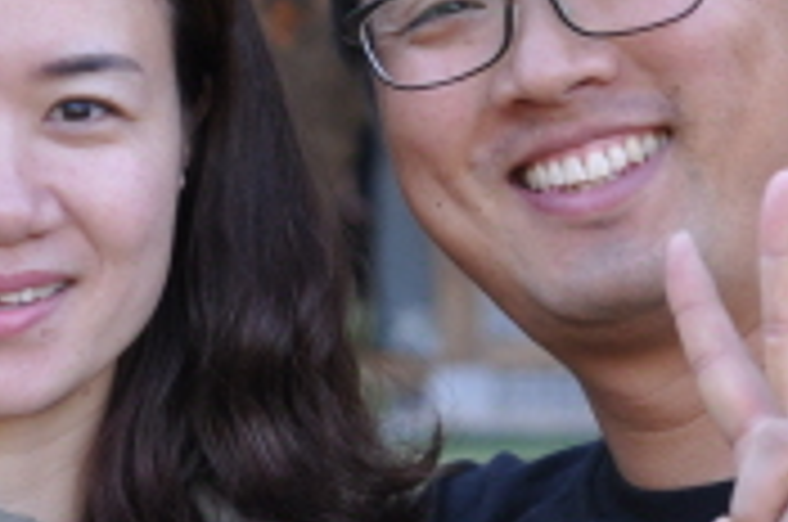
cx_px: 122
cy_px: 117
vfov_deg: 3.3
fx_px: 9155
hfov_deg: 4.9
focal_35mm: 419
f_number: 5.6
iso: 400
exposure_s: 1/125
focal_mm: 70
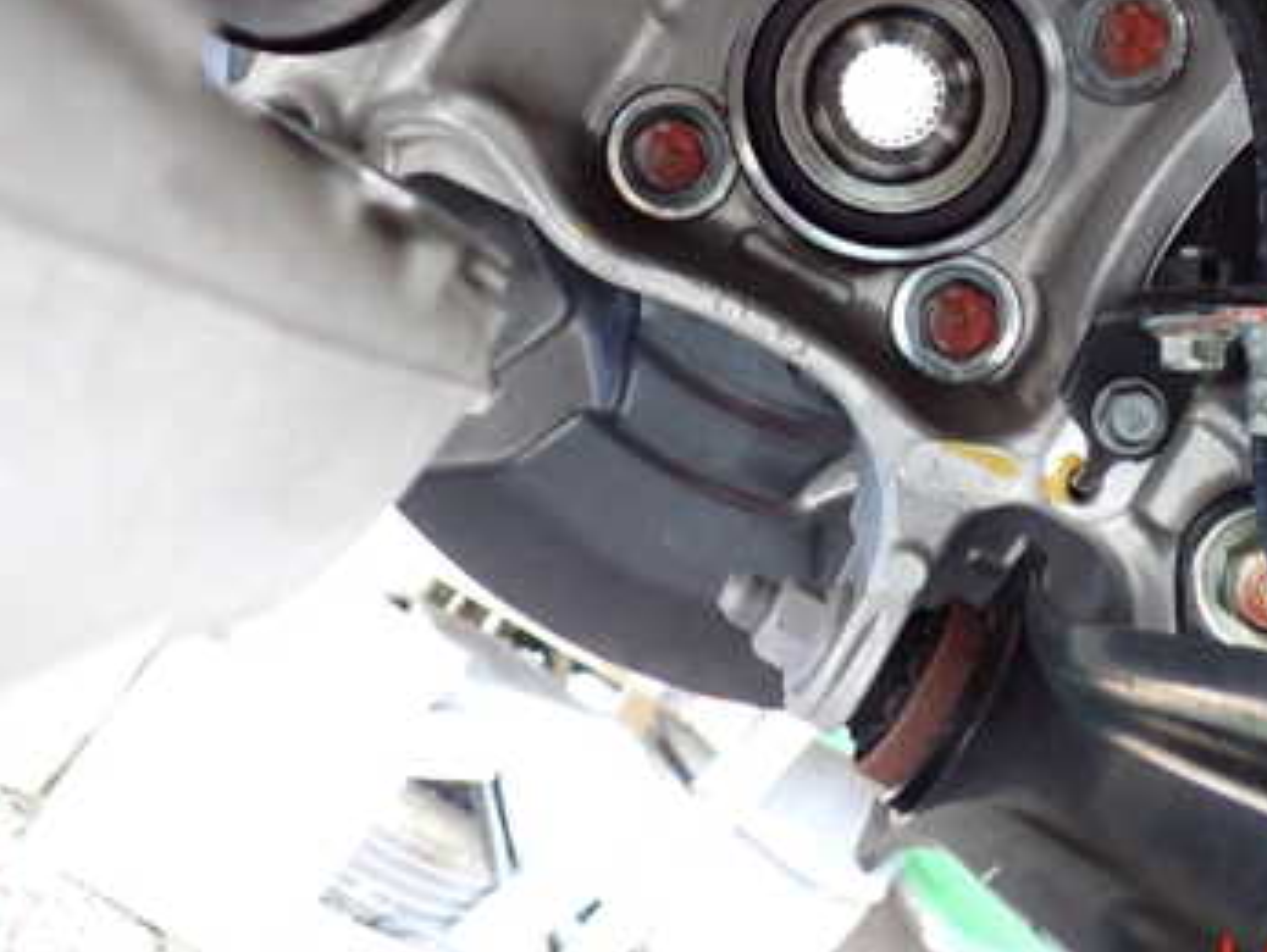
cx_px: 948
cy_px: 198
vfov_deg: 27.5
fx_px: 1905
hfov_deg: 36.0
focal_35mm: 52
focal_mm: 5.4
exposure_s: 1/30
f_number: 2.3
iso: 640
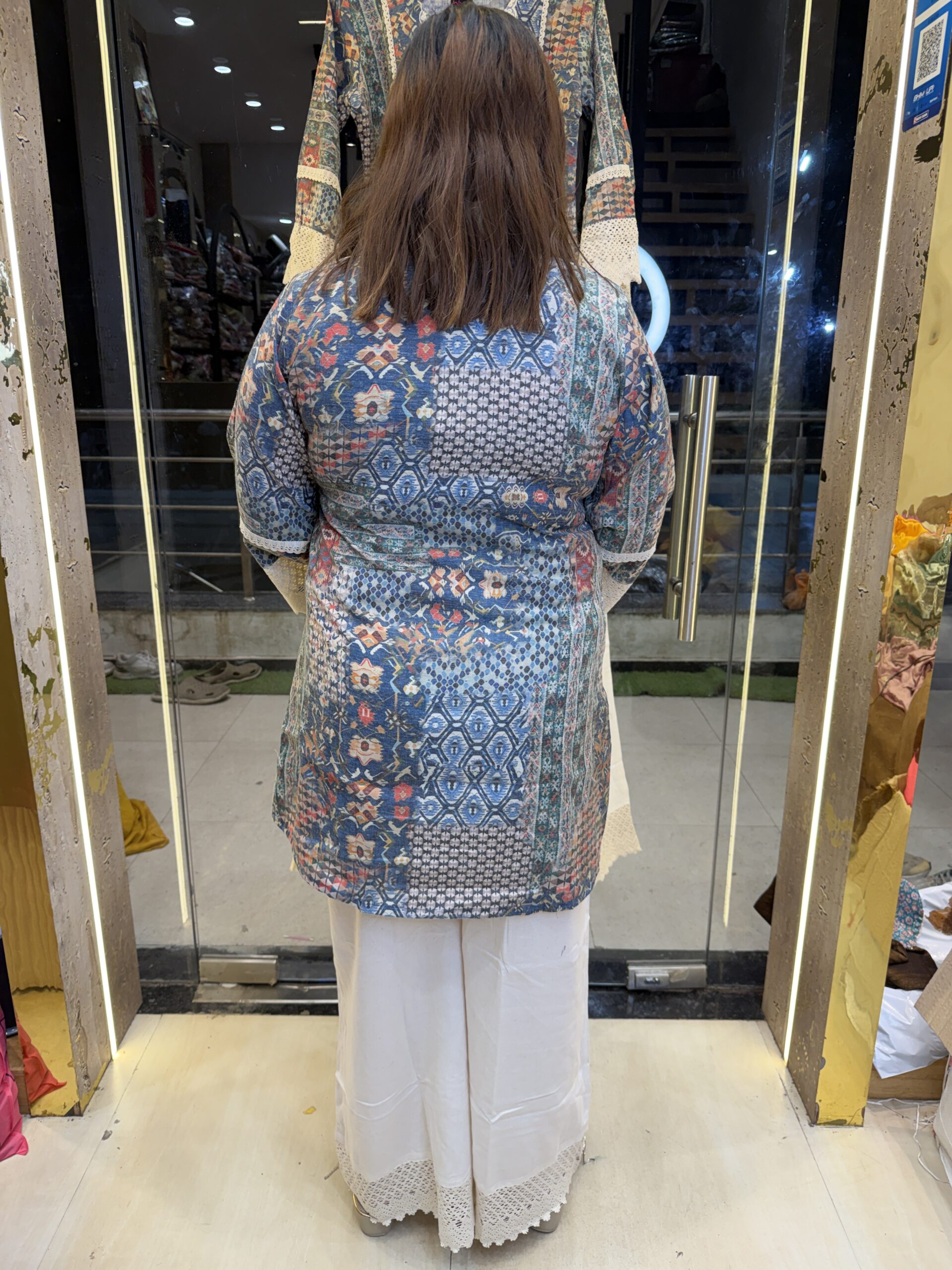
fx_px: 880
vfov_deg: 71.6
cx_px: 476
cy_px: 635
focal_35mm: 24
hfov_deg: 56.8
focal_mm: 6.76
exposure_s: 1/100
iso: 64
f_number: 1.78
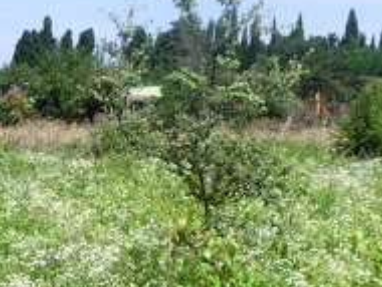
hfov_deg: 18.9
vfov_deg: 14.3
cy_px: 317
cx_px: -4
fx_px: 1116
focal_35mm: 101
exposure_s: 1/160
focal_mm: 4.24
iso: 100
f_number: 7.9
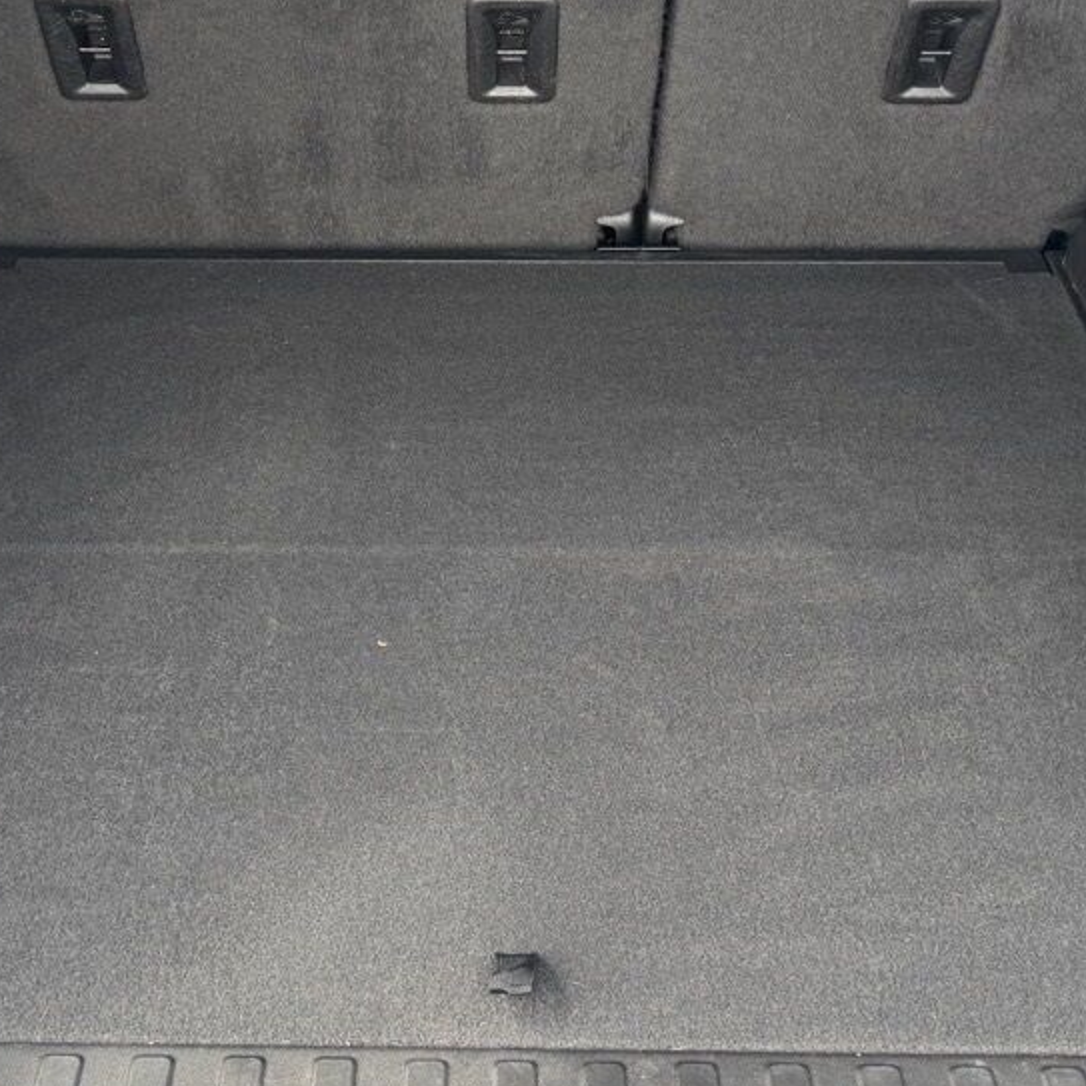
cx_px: 578
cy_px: 472
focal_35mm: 40
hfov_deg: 41.8
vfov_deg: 41.8
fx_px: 1420
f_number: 1.78
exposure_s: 1/193
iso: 80
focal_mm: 6.76
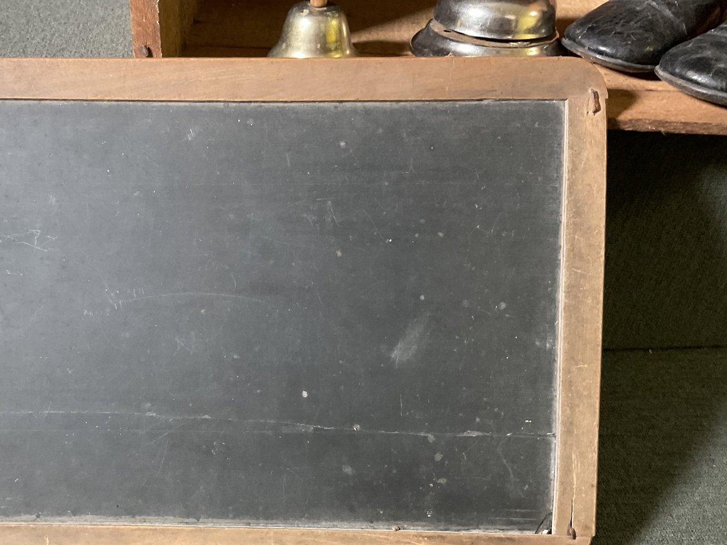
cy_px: 353
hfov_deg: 47.3
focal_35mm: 39
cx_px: 261
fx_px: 819
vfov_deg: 36.5
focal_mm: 3
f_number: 1.8
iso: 200
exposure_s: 1/40
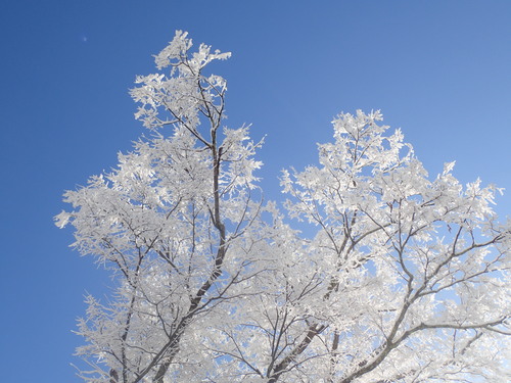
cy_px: 192
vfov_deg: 33.6
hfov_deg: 43.9
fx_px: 635
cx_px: 256
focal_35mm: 43
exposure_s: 1/800
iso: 100
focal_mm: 7.86
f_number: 4
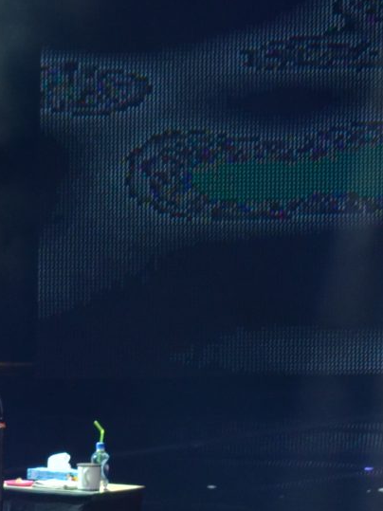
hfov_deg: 1.6
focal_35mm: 903
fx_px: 13324
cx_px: -567
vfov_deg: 2.2
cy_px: 549
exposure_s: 1/125
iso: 800
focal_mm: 165
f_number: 5.3
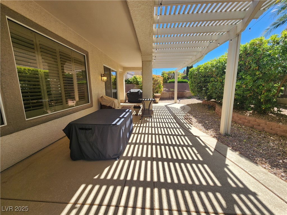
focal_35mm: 13
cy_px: 108
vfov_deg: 89.9
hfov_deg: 106.2
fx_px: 108
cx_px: 144
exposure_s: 1/784
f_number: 2.2
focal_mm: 2.2
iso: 50
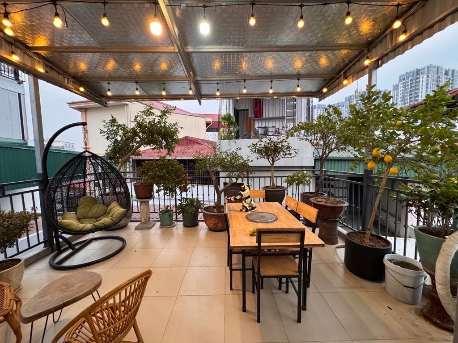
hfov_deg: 102.1
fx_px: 185
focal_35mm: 14
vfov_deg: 85.7
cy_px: 172
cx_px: 229
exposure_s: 1/100
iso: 320
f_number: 2.2
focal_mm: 2.22
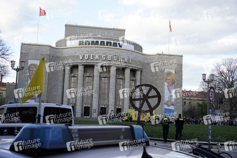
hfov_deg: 46.4
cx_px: 118
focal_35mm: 42
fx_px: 276
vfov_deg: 31.8
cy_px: 79
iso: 320
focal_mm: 42
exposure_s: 1/250
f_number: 5.6
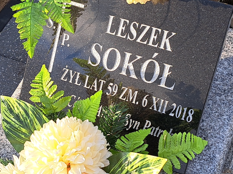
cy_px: 84
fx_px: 168
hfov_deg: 69.4
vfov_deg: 54.8
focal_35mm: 25
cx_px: 113
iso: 50
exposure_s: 1/349
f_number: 1.8
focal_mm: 5.23
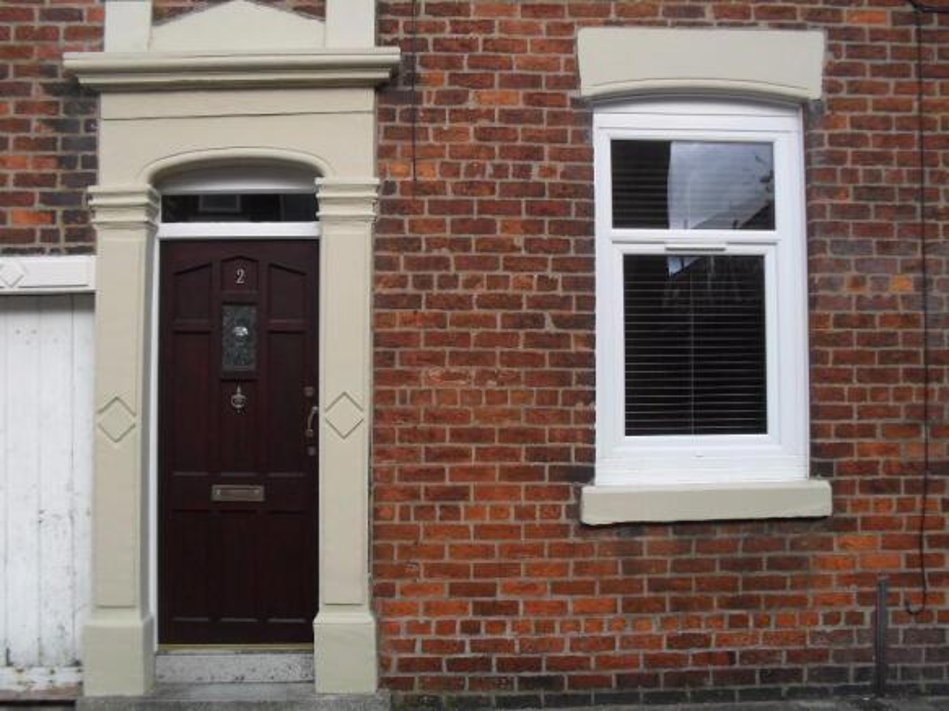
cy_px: 356
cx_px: 474
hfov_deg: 52.6
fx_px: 959
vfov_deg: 40.7
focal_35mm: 35
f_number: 3.2
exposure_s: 1/500
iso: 100
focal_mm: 6.3
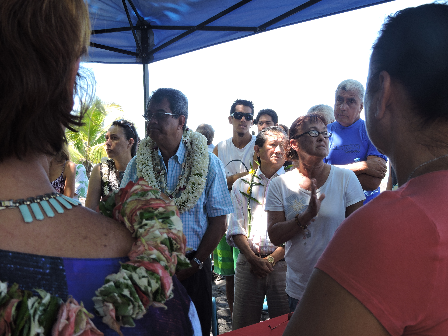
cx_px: 224
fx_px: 647
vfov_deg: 29.1
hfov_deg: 38.2
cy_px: 168
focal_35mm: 50
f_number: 4
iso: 100
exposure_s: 1/100
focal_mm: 9
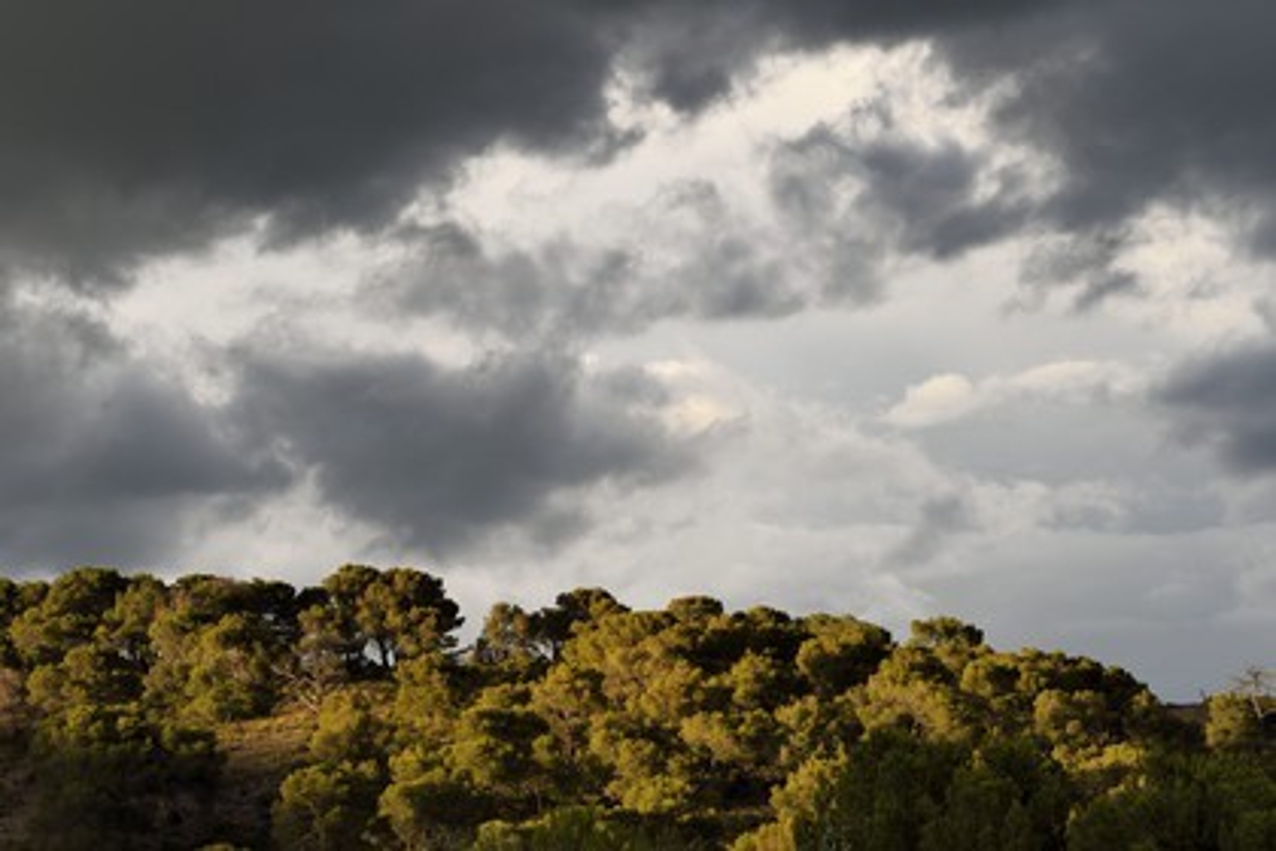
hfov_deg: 15.2
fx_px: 4785
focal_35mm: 135
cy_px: 426
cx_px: 638
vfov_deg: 10.2
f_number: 13
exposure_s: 1/250
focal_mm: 135
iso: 400
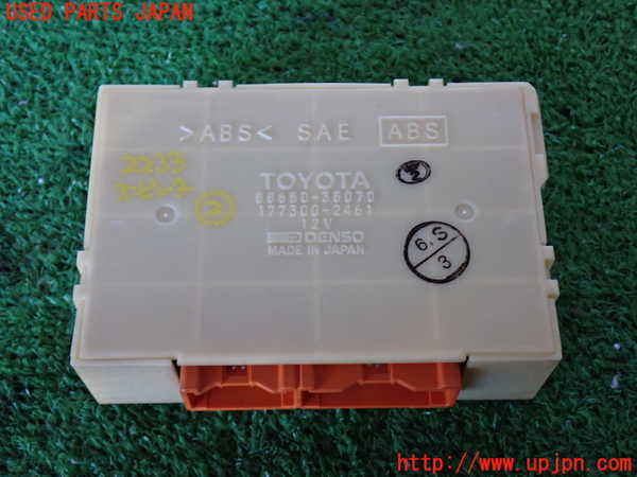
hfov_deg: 35.5
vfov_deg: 27.0
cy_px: 238
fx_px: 994
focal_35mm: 54
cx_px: 318
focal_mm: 9.65
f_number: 3.3
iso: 640
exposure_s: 1/50
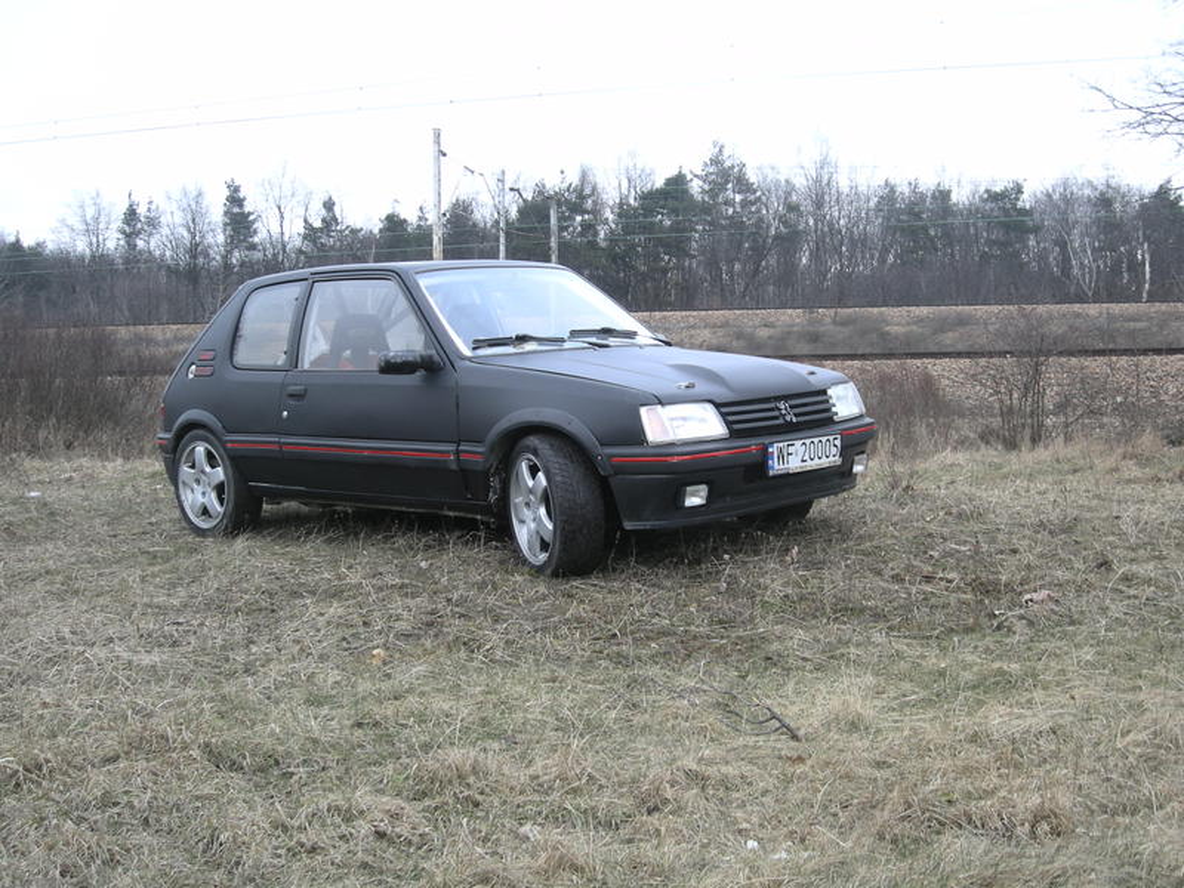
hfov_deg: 42.9
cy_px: 444
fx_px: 1505
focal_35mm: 44
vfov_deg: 32.9
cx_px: 592
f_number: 3.1
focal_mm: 7.1
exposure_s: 1/21.8
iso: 50
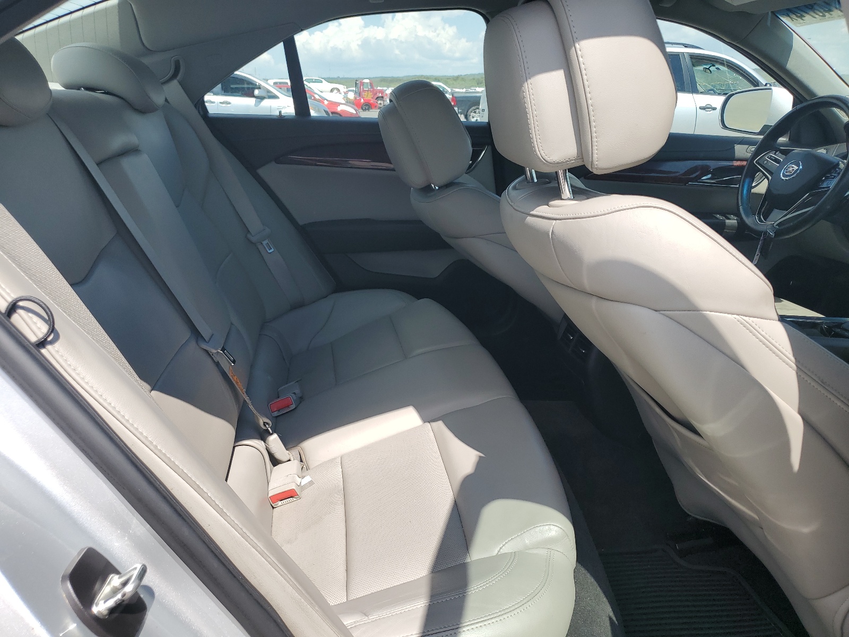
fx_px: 638
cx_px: 424
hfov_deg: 67.3
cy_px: 318
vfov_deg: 53.1
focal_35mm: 26
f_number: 1.5
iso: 50
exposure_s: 1/1667
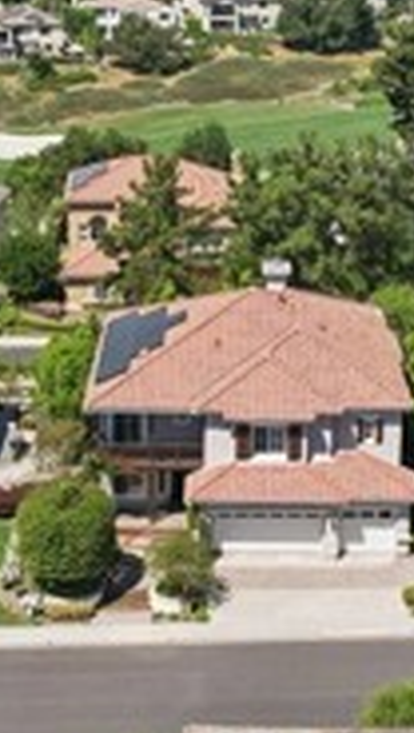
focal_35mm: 80
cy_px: 347
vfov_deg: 26.5
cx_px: 247
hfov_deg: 15.2
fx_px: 1556
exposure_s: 1/2500
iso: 120
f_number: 2.8
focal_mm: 8.4
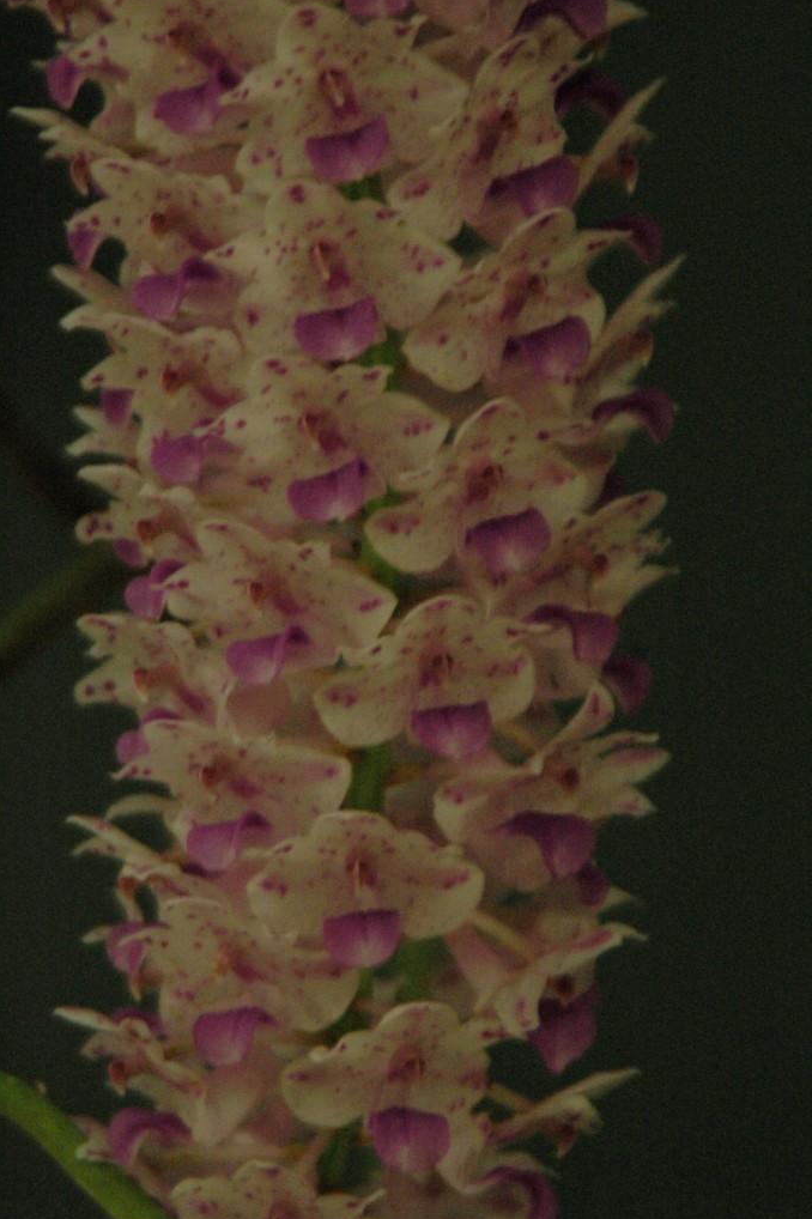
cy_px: 610
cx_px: 405
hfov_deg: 3.8
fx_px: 12255
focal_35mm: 362
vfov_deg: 5.7
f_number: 6.3
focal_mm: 240
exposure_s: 1/60
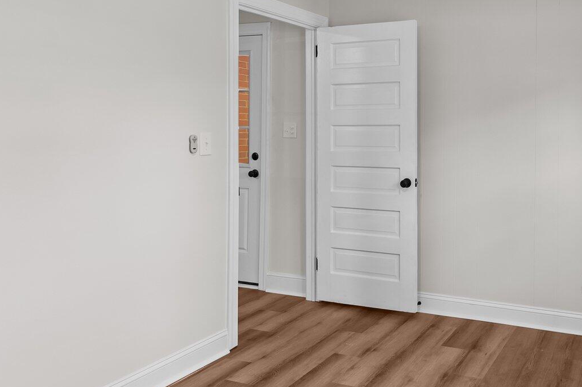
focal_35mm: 32
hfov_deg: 54.9
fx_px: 517
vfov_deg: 40.7
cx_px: 462
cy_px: 136
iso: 400
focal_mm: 16
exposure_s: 1/30
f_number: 4
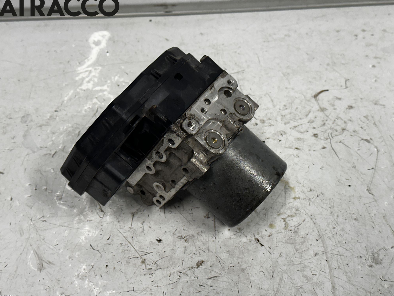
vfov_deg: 29.7
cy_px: 146
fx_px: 558
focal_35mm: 49
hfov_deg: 38.9
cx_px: 200
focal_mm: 6.86
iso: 160
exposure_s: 1/100
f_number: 1.78
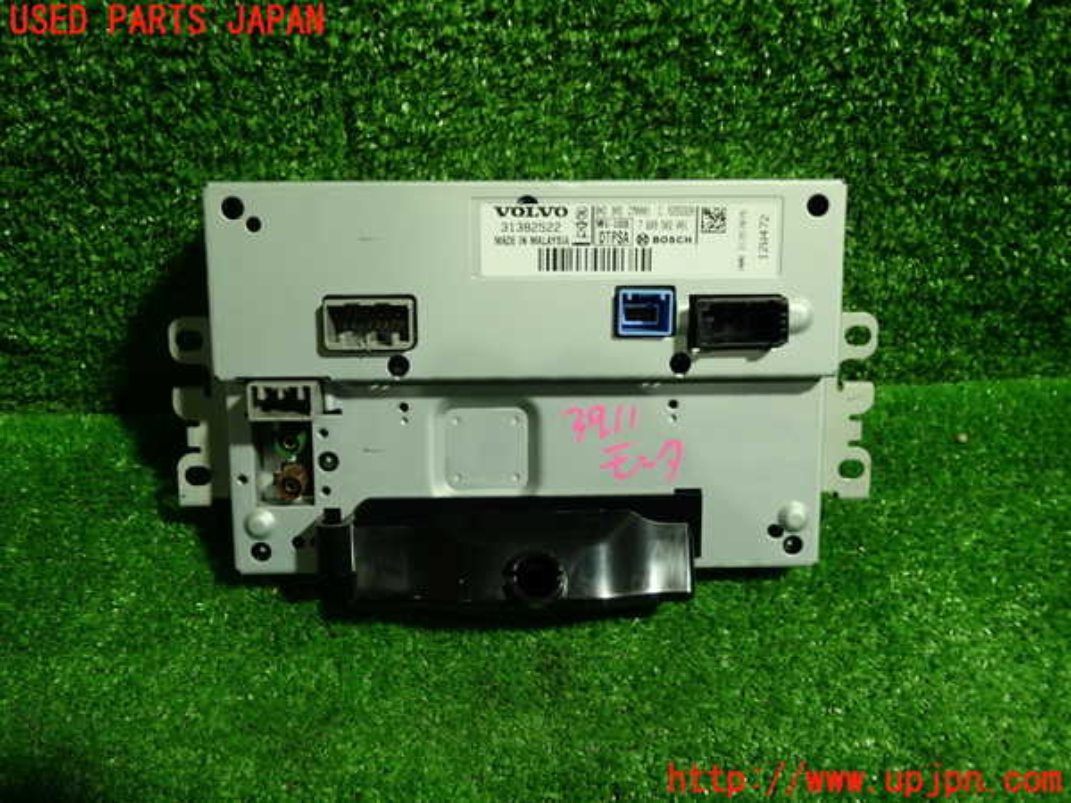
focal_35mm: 30
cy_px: 402
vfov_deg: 46.8
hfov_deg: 60.0
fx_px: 928
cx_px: 536
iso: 200
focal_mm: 5.4
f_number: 2.3
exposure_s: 1/40
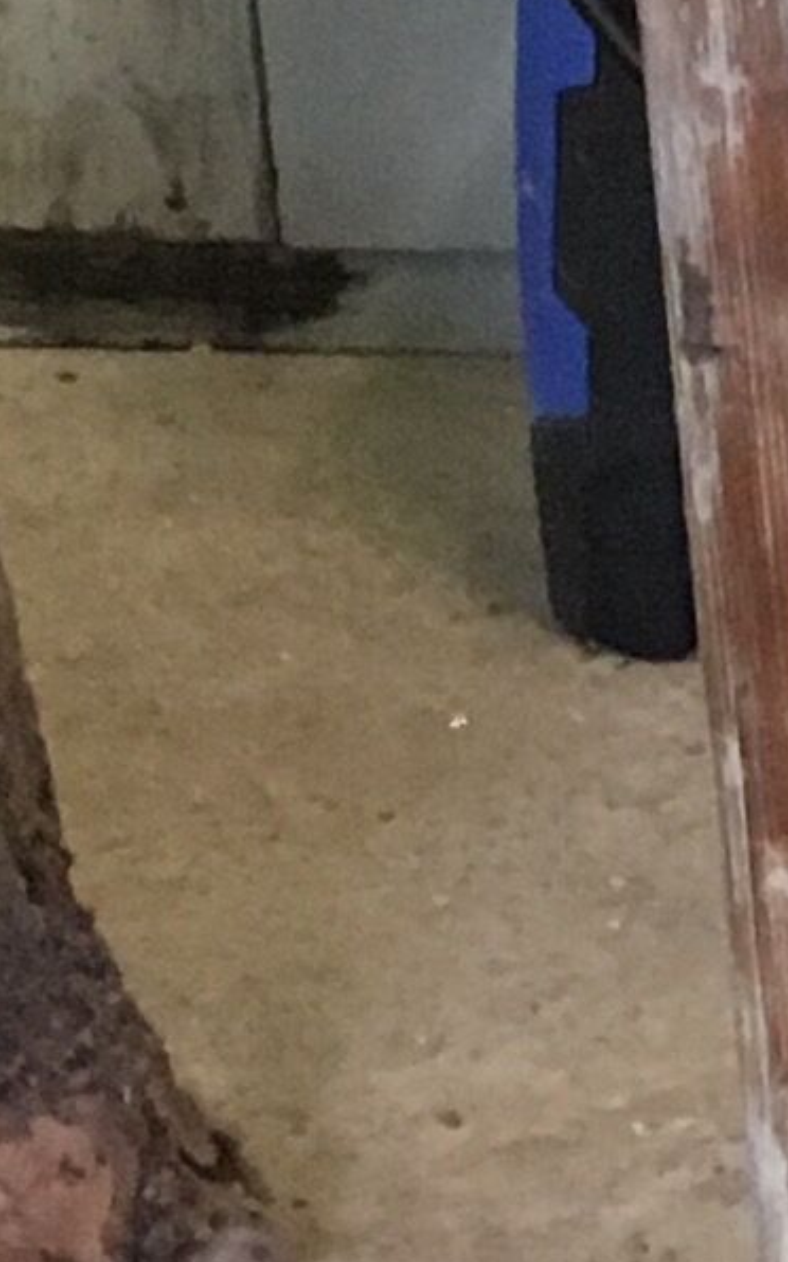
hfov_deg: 5.5
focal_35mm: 208
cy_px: -218
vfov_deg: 9.9
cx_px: 3160
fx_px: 7154
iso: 200
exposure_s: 1/20
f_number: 2.2
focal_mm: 4.15
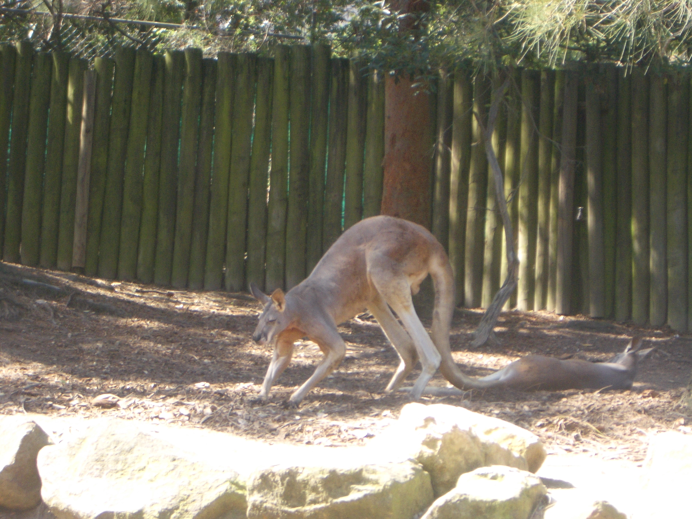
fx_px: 2099
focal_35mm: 105
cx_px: 346
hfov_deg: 18.7
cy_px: 260
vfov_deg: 14.1
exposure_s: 1/100
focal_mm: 17.4
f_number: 4.8
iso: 100
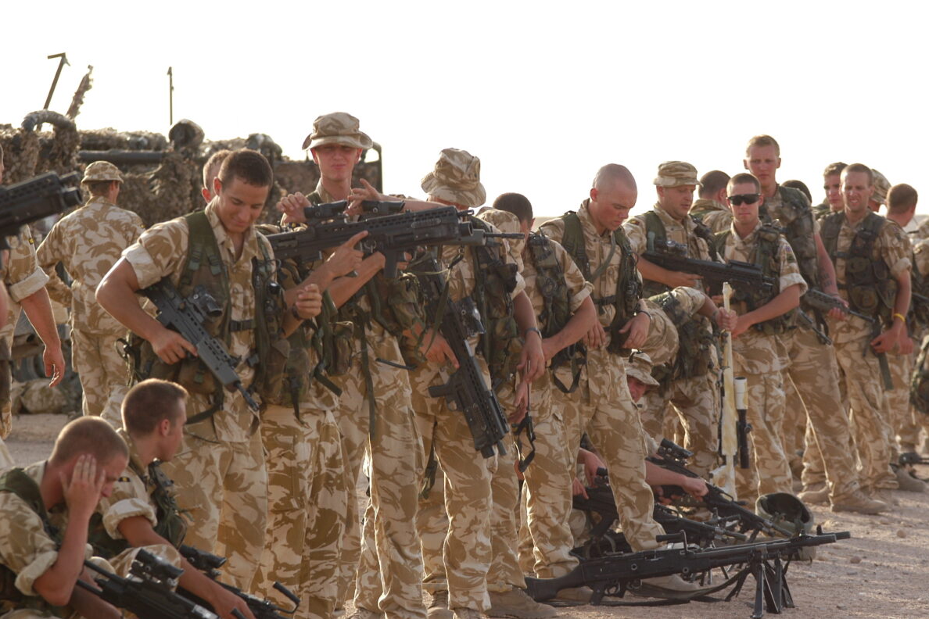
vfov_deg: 6.1
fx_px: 5857
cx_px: 468
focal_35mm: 227
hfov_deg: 9.1
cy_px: 308
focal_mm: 150
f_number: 5
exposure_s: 1/320
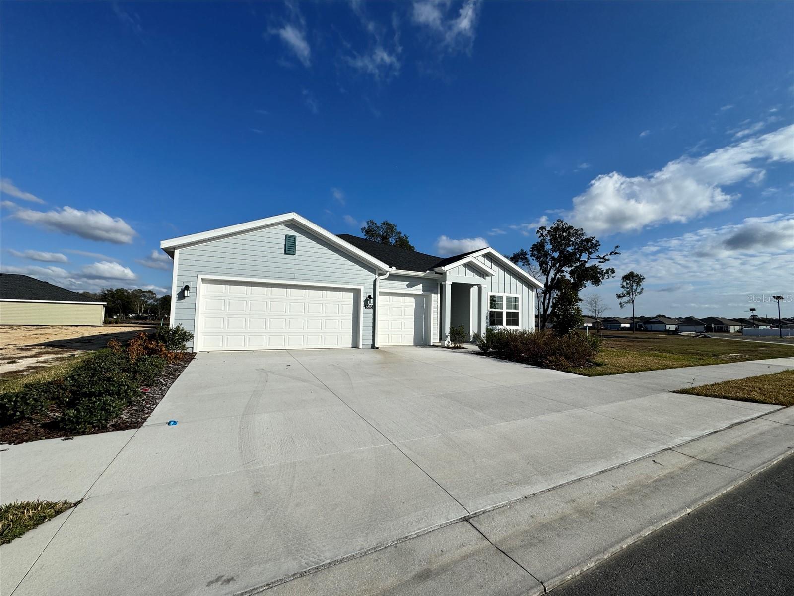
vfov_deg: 85.7
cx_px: 397
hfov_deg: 102.1
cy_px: 298
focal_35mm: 14
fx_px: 321
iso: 32
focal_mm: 2.22
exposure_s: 1/4367
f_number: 2.2
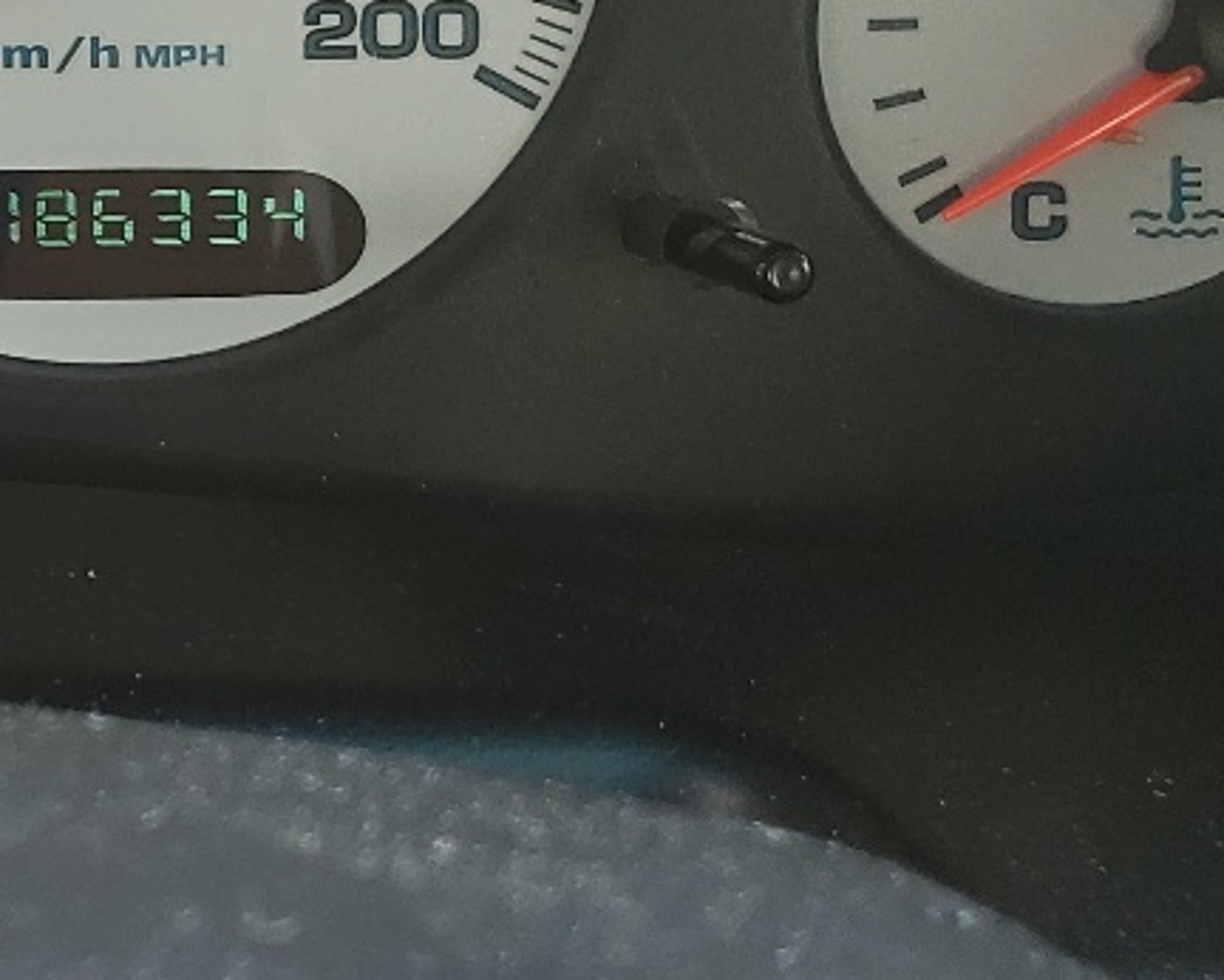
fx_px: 3407
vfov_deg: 15.9
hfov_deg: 17.8
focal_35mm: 94
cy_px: -93
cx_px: -725
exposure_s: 1/120
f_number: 1.5
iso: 56
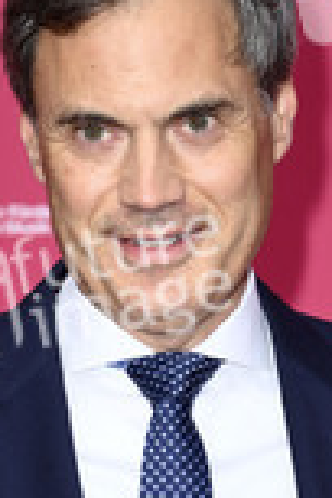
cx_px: 159
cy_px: 456
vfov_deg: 6.8
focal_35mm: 304
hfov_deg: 4.5
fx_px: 4205
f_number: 5.6
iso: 320
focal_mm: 116
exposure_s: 1/250
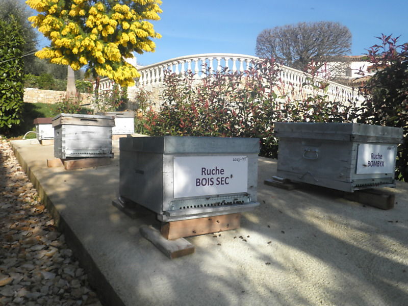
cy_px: 153
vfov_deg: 53.1
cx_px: 204
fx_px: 306
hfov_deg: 67.3
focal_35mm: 26
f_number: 7.9
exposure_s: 1/125
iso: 64
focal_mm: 4.7
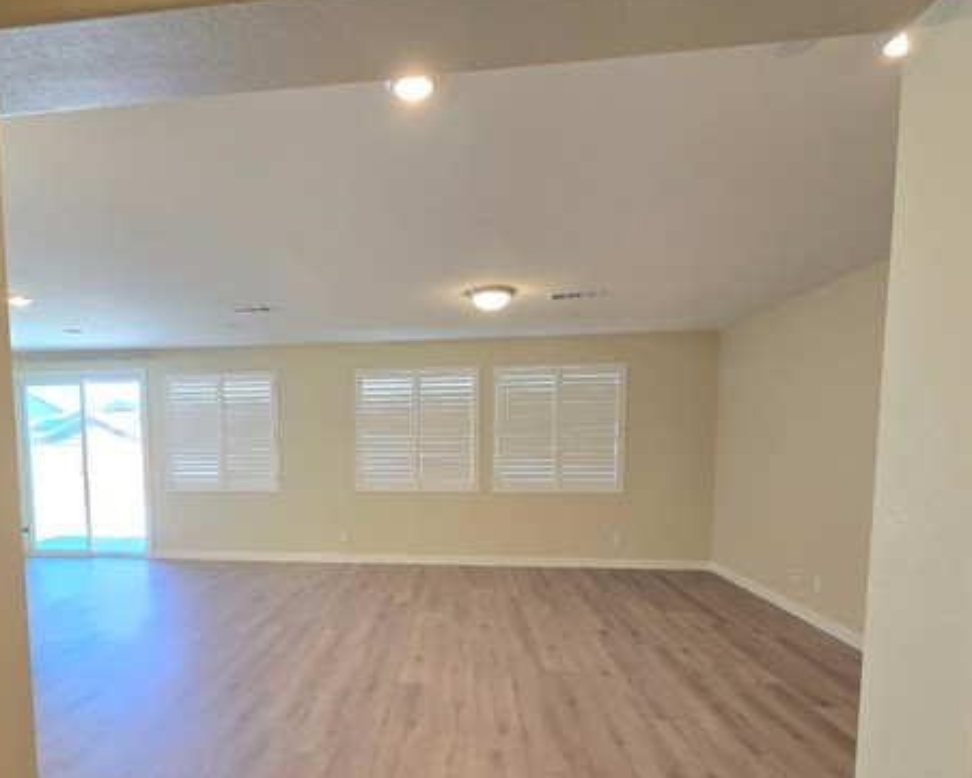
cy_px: 489
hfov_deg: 85.3
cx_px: 390
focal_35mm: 18
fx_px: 518
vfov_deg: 72.5
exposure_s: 1/60
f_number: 2.2
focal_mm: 2.2
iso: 100
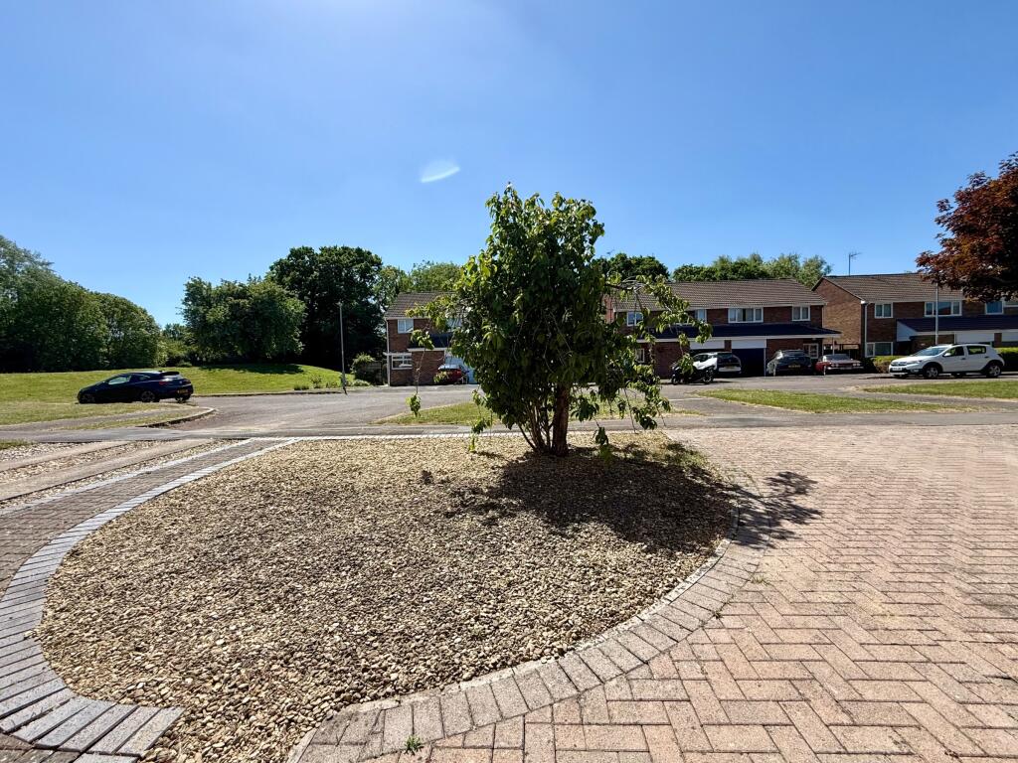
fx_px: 412
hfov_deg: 102.1
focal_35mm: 14
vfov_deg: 85.7
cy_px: 382
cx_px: 509
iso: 50
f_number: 2.2
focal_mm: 2.22
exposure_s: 1/1339
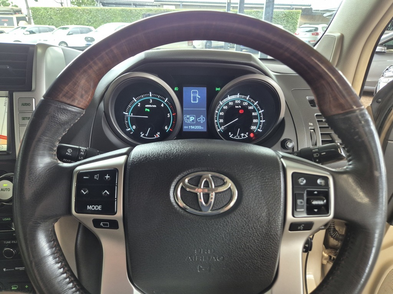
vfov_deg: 58.9
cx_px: 196
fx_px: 261
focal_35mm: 23
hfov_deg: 73.9
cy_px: 147
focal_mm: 5.4
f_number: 1.8
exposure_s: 1/100
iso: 250
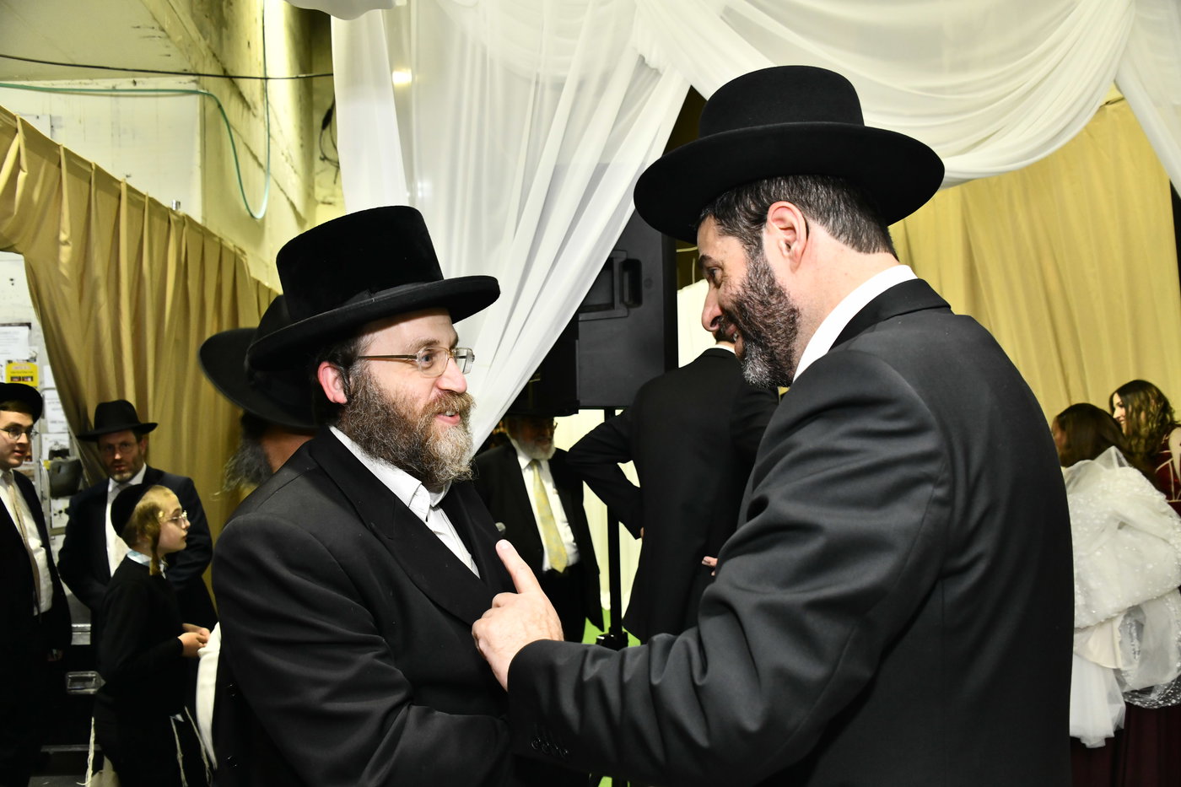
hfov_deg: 65.5
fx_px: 918
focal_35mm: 28
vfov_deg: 46.4
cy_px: 394
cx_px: 590
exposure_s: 1/125
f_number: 5.6
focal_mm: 28
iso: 1600
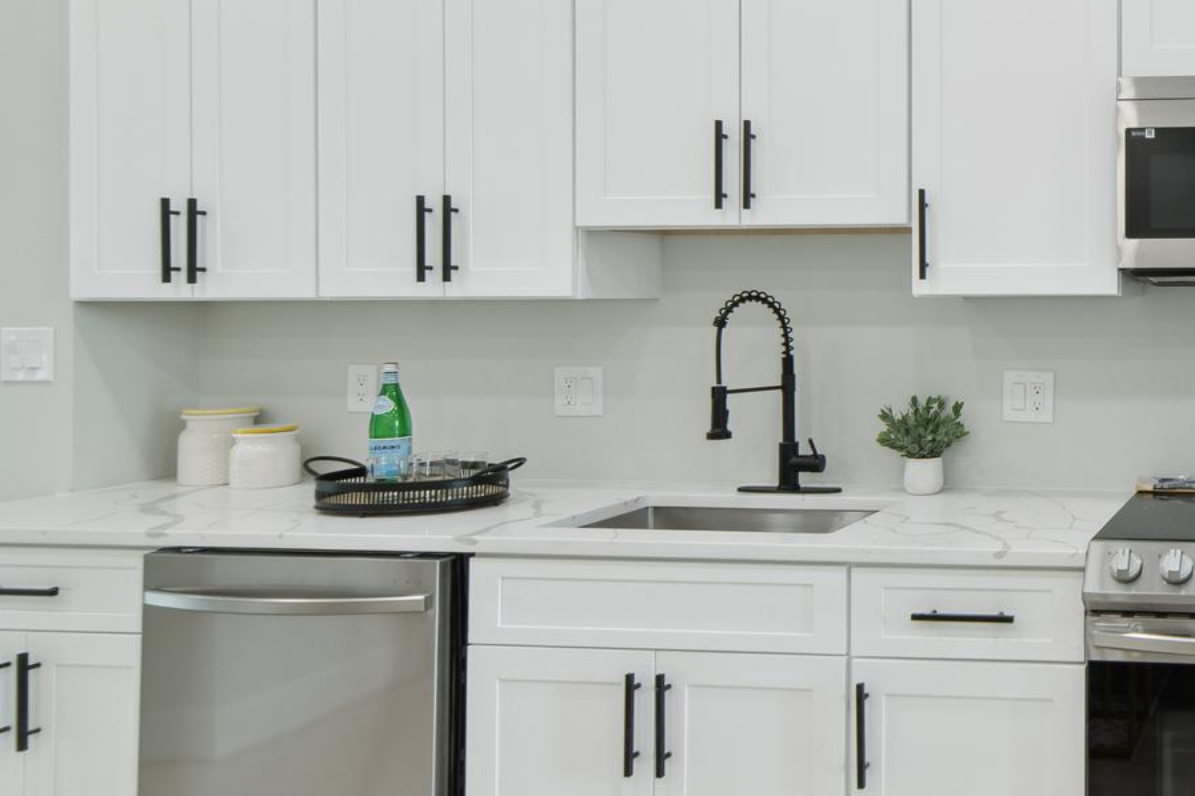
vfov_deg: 40.9
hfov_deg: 47.9
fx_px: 1062
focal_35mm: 32
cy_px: 322
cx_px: 1211
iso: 200
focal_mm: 14
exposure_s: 1/8
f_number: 9
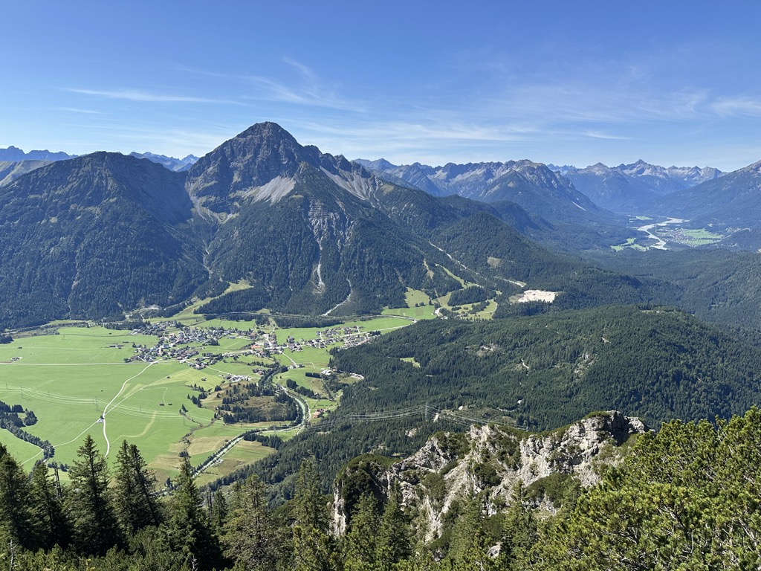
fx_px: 528
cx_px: 380
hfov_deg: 71.6
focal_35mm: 24
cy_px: 286
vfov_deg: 56.8
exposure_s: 1/3597
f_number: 1.78
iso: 80
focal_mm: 6.86
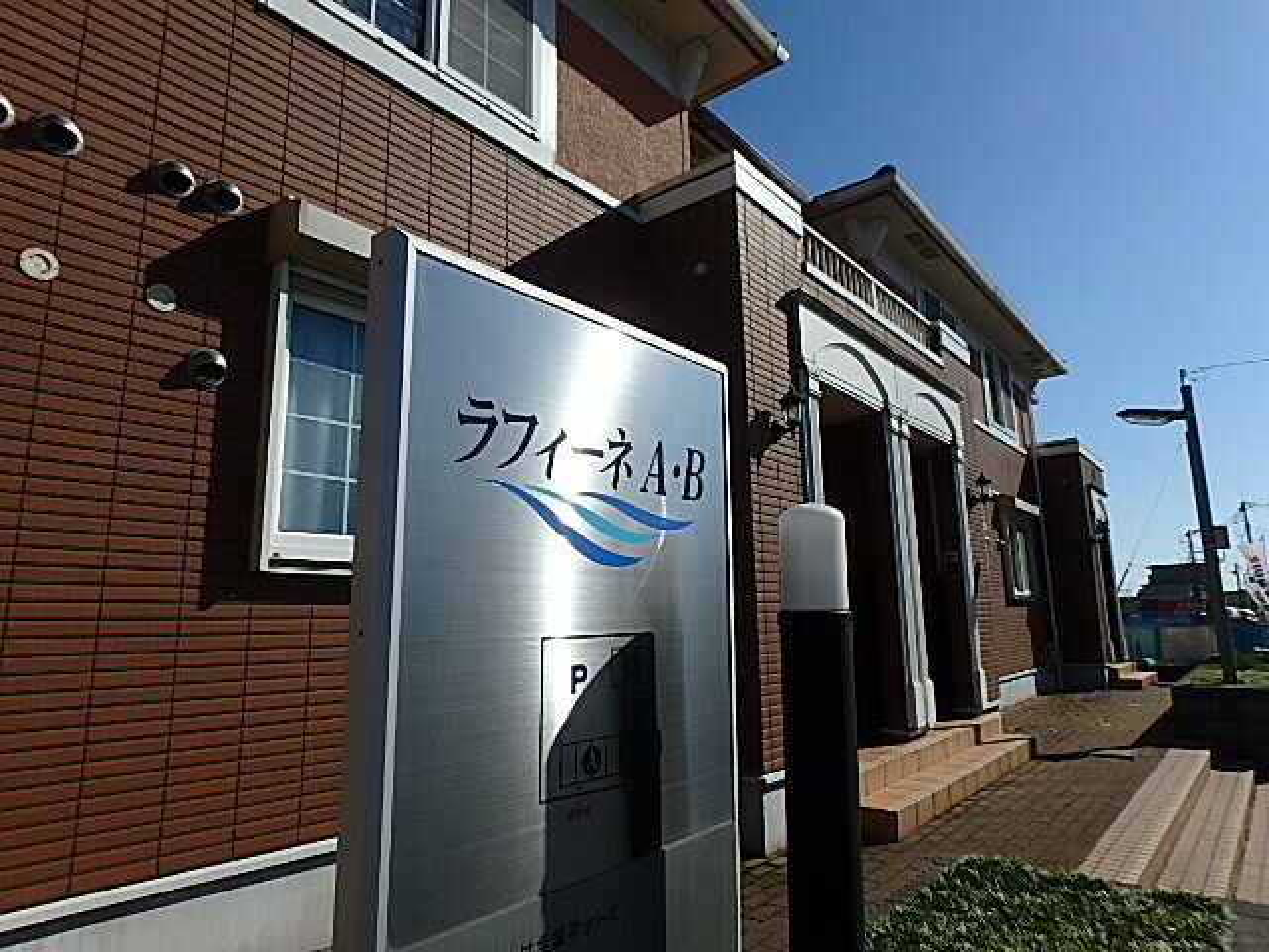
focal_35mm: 21
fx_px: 770
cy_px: 476
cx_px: 634
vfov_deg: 63.4
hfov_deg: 79.0
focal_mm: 3.7
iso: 125
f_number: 6
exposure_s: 1/1000
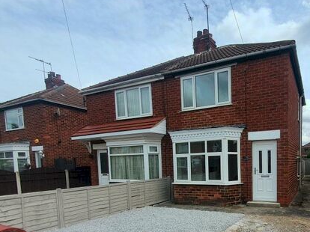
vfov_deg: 57.7
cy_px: 175
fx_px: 197
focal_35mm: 22
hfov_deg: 72.2
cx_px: 225
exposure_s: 1/1056
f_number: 2.2
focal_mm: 1.8
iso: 50
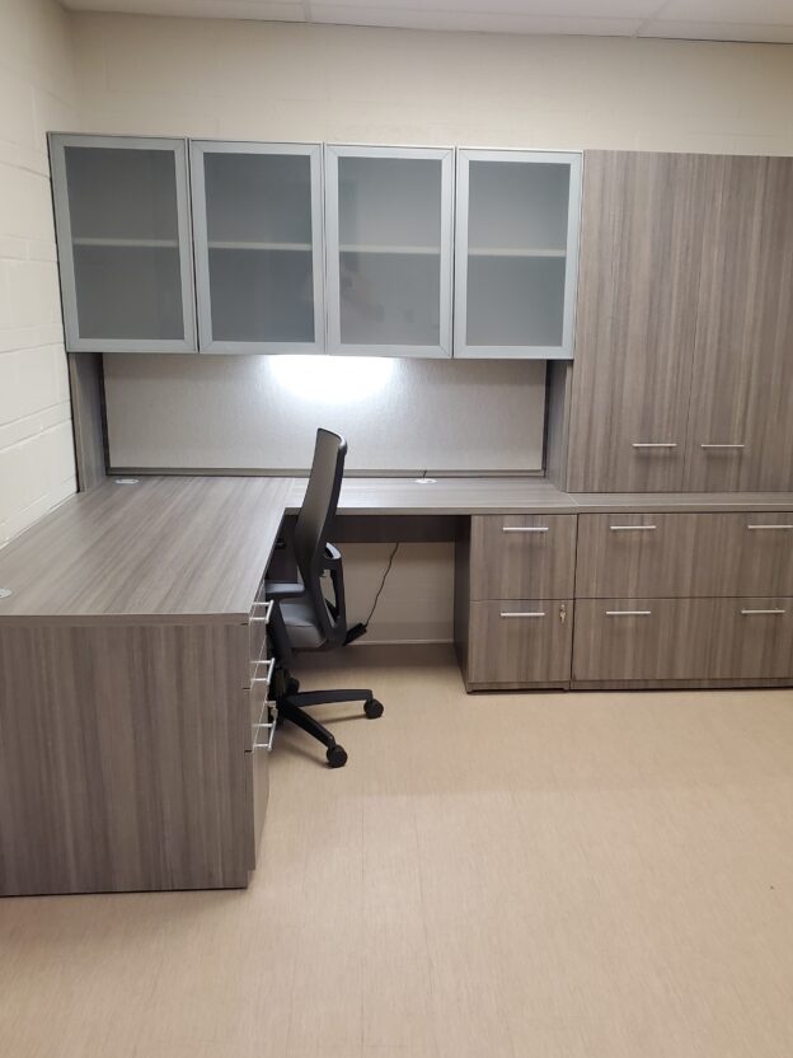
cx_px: 468
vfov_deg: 56.8
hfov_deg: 44.0
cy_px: 567
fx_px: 977
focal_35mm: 32
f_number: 2.4
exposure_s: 1/60
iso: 250
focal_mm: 4.3
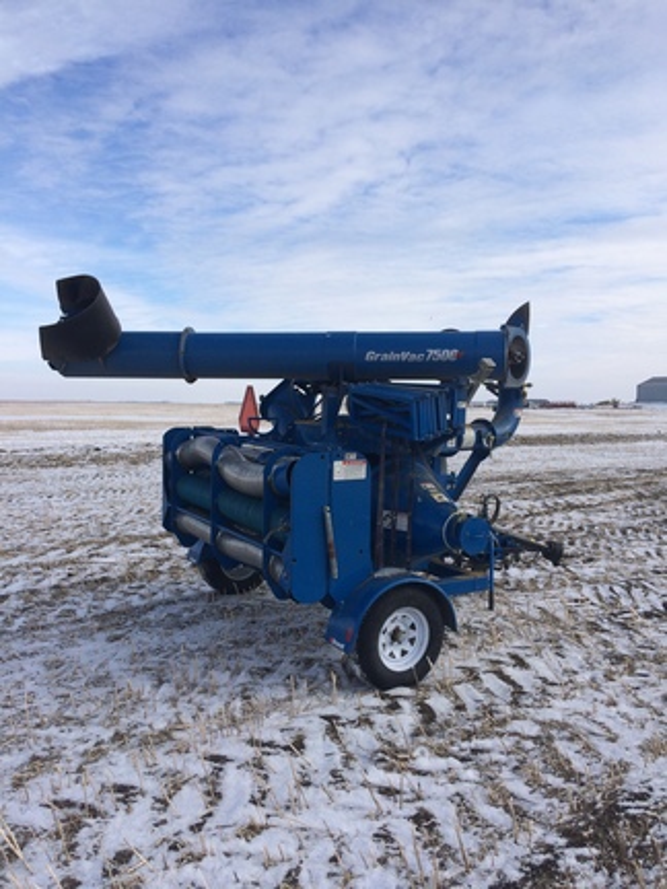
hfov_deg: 48.2
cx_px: 334
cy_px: 444
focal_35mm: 29
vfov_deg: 61.7
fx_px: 745
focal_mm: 4.15
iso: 32
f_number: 2.2
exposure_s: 1/2415
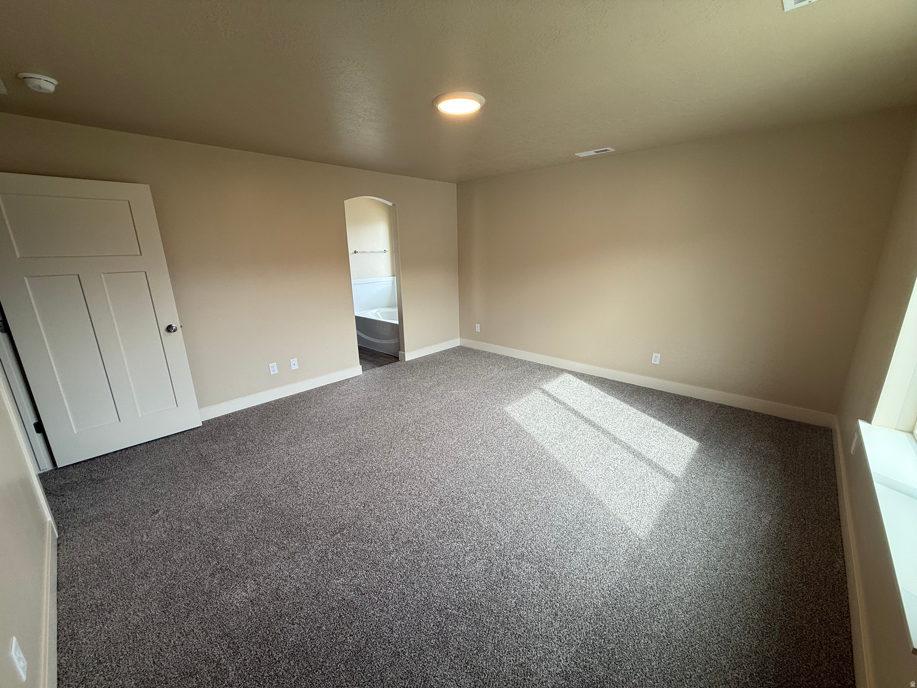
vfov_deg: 85.7
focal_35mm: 14
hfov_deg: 102.1
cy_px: 344
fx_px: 371
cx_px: 458
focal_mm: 2.22
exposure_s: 1/120
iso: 64
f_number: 2.2
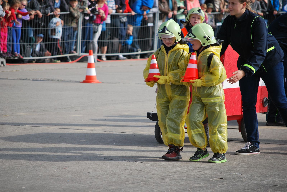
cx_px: 144
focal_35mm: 218
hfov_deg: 9.5
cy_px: 96
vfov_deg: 6.3
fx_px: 1736
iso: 200
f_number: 5.3
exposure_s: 1/1000
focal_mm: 145
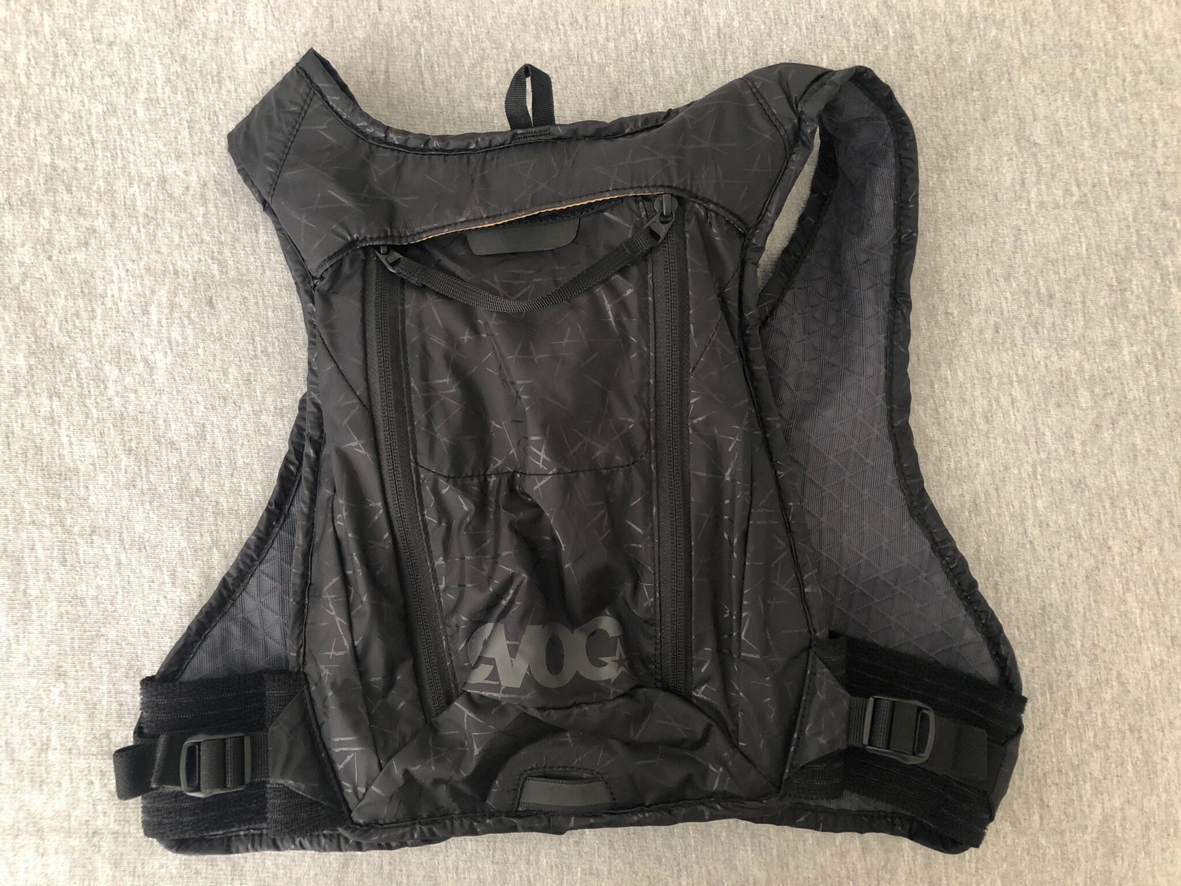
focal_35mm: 28
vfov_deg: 49.7
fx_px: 955
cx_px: 590
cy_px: 443
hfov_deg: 63.4
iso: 100
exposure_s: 1/13
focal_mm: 3.99
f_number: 1.8
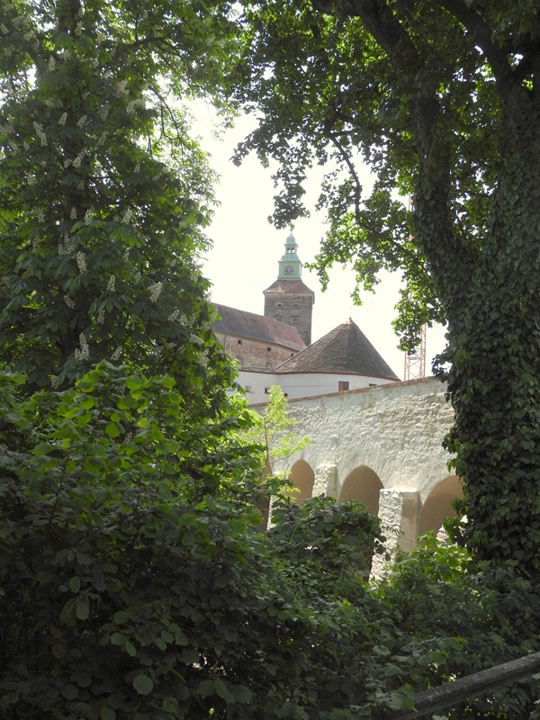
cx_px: 270
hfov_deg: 42.9
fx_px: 686
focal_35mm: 33
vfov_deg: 55.4
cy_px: 360
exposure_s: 1/1250
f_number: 3.2
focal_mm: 5.9
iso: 100
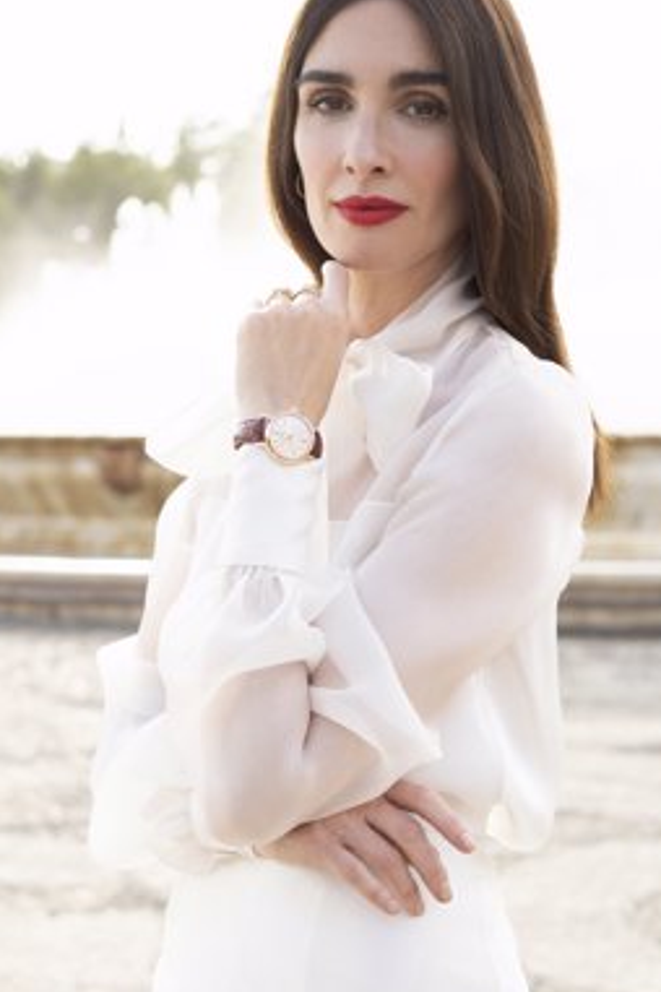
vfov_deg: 33.9
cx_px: 299
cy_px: 482
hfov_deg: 23.0
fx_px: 1625
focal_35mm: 59
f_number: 4.5
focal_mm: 50
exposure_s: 1/250
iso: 250
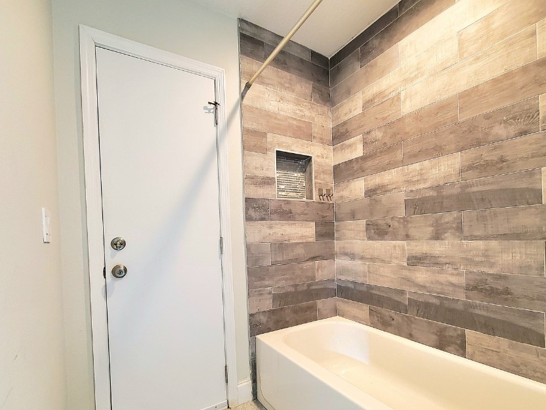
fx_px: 252
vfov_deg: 77.6
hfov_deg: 94.5
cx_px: 273
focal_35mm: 16
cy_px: 235
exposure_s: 1/30
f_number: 2.2
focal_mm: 1.8
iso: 400
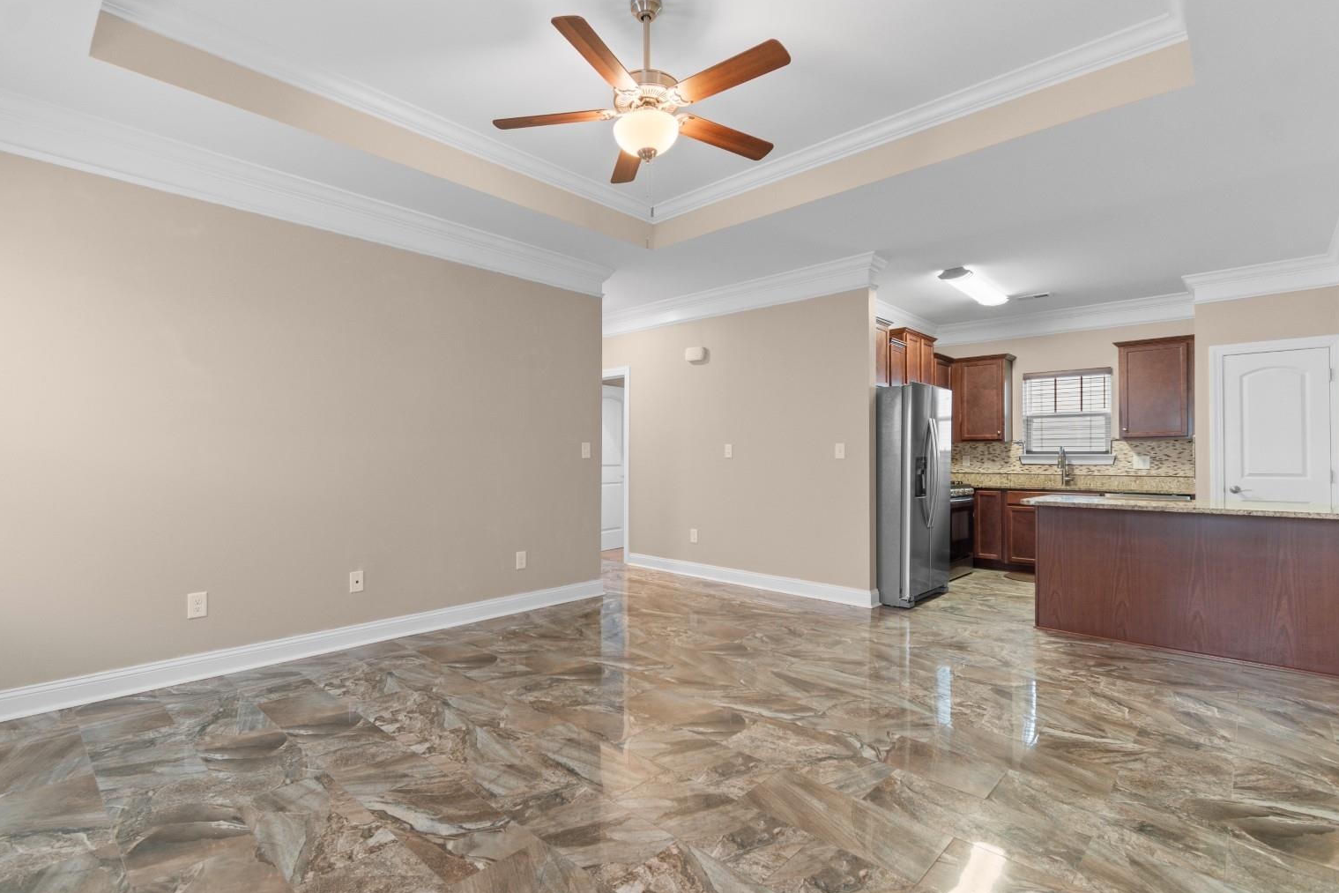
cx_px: 640
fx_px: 595
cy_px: 457
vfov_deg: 73.7
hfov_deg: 96.7
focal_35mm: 16
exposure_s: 3
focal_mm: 10
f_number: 4.5
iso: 100
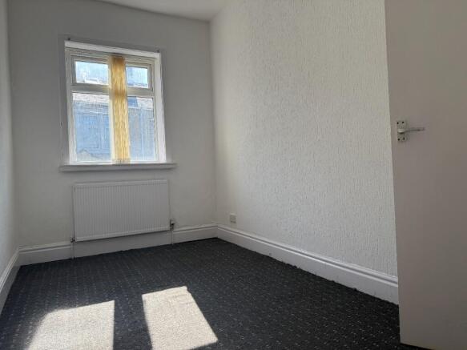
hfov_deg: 71.6
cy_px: 175
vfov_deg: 56.8
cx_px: 234
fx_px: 324
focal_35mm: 24
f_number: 1.78
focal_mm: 6.76
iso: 100
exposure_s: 1/637
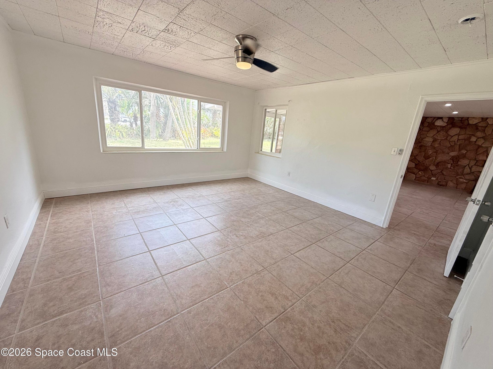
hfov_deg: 102.1
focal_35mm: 14
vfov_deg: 85.7
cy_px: 184
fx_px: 199
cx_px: 246
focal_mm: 2.22
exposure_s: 1/187
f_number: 2.2
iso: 50
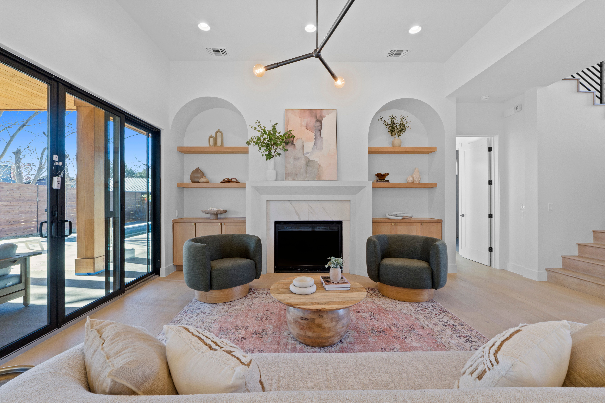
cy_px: 202
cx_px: 302
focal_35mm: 15
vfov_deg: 77.3
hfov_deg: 100.4
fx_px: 252
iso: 250
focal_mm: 10
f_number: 11
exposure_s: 1
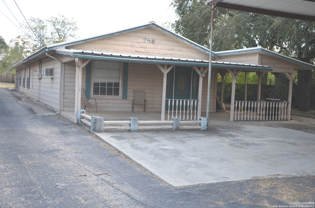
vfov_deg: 31.8
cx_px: 158
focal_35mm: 42
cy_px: 104
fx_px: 367
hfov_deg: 46.5
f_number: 5
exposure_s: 1/250
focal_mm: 28
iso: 100
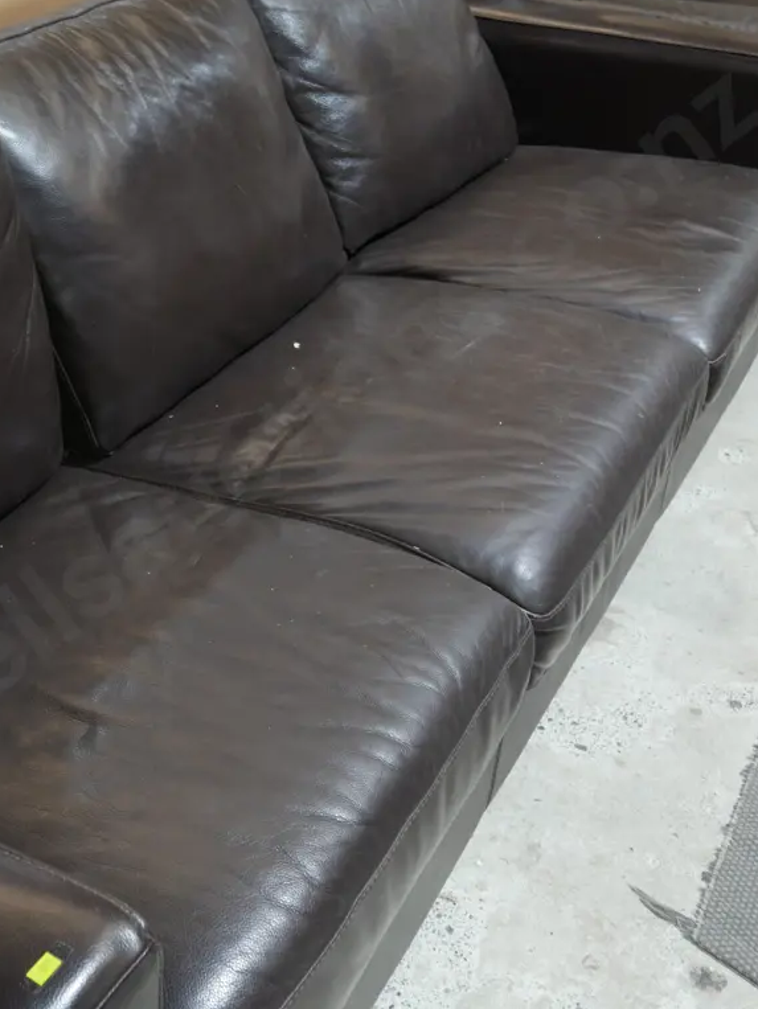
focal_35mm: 51
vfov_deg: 37.5
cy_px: 502
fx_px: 1488
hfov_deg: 28.2
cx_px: 204
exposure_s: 1/60
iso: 500
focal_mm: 19
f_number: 4.1
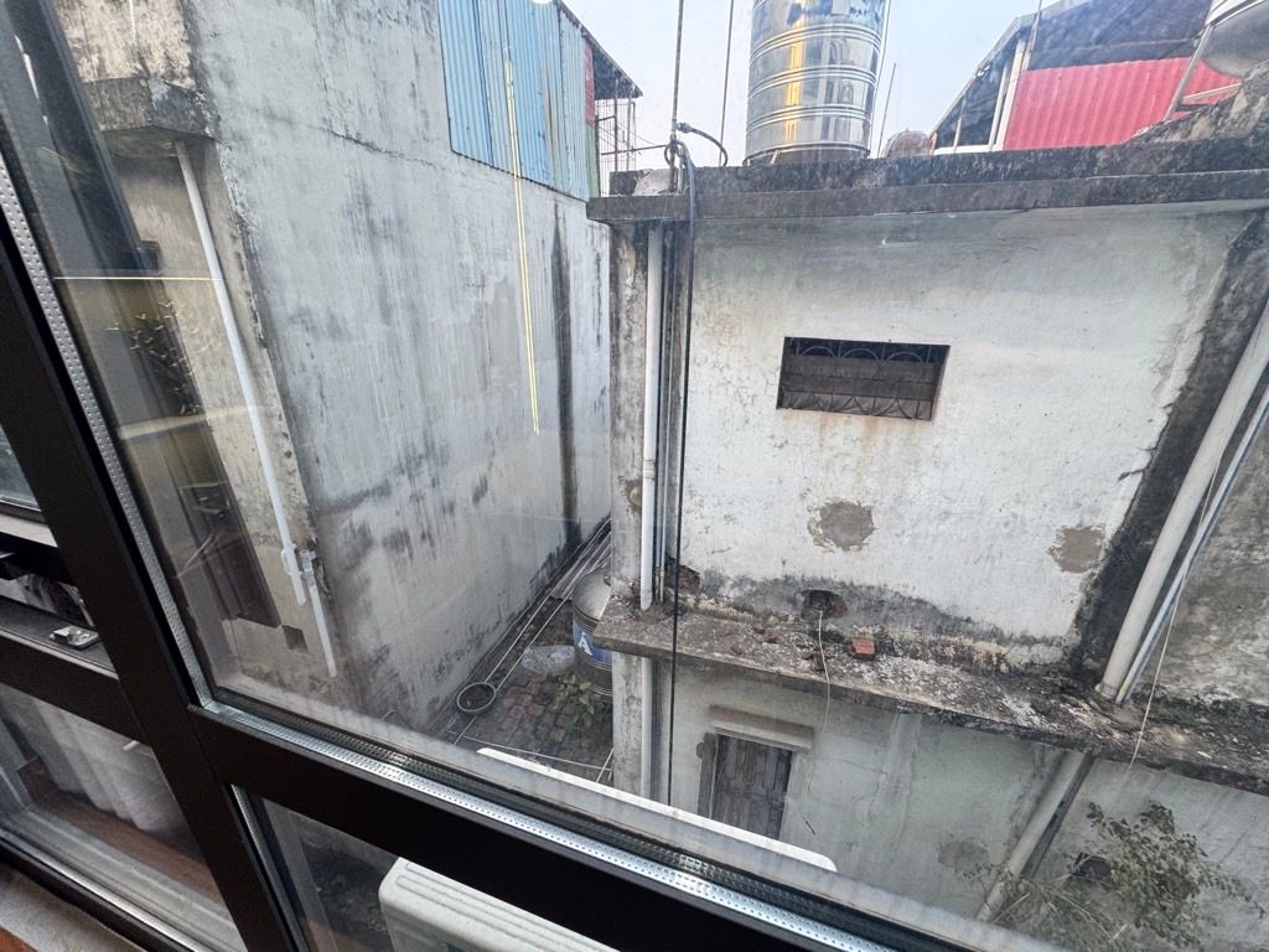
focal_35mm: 14
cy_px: 476
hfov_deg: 102.1
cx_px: 634
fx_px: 513
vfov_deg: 85.7
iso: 100
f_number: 2.2
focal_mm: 2.22
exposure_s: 1/100
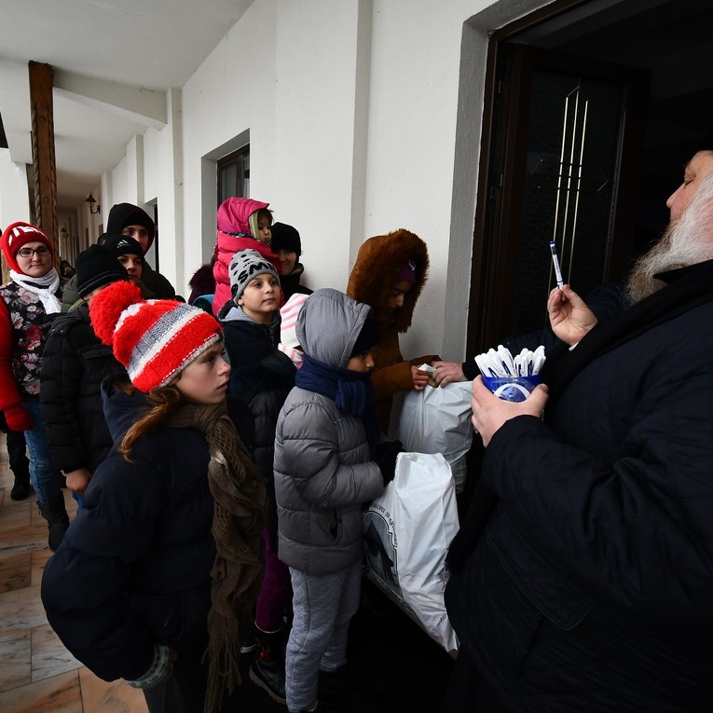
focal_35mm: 20
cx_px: 321
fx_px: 466
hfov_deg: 74.6
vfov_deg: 74.8
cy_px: 342
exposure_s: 1/400
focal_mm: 10
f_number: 4.5
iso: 800
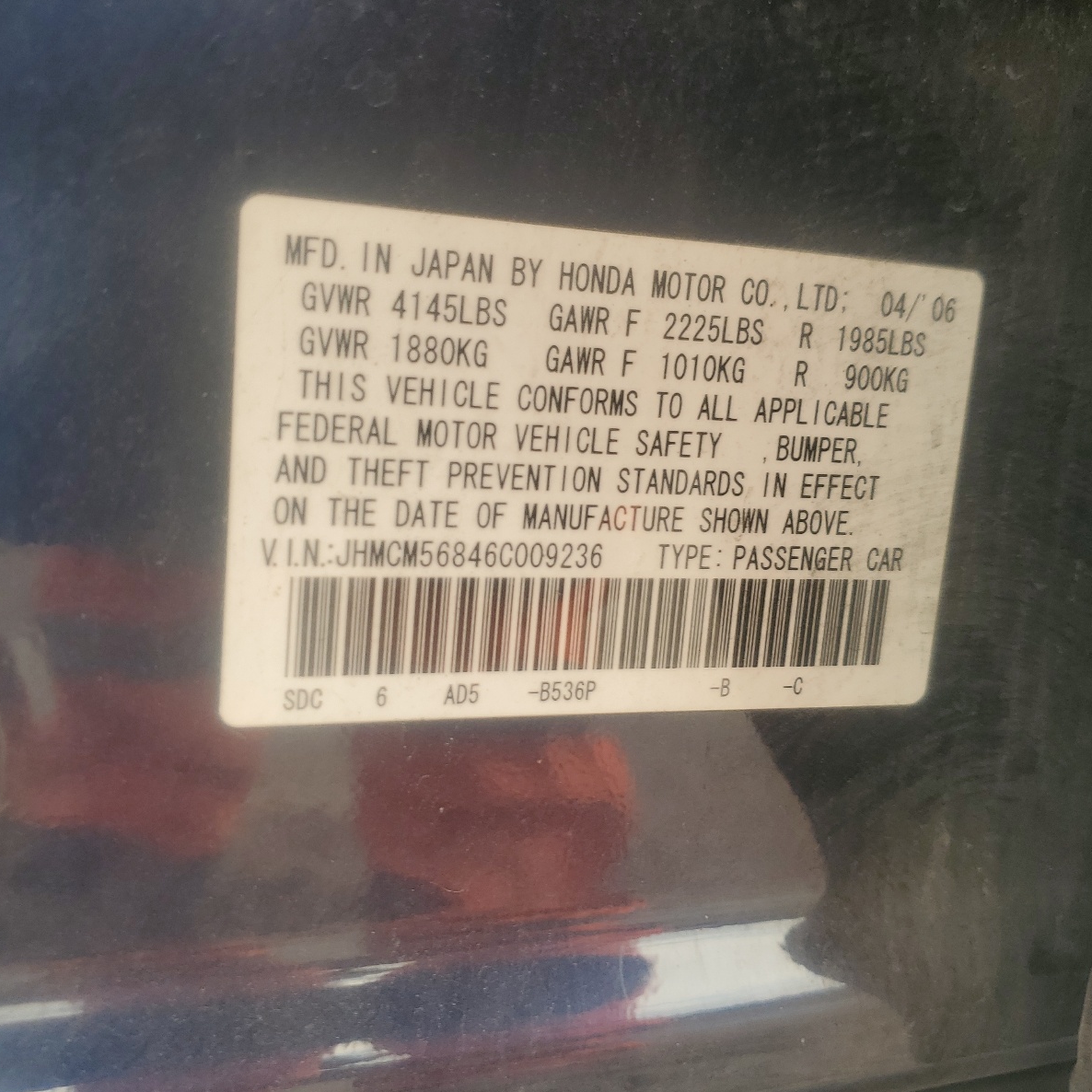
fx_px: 1106
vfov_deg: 52.5
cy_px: 545
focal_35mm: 31
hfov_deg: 52.5
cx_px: 533
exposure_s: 1/152
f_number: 1.5
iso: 50
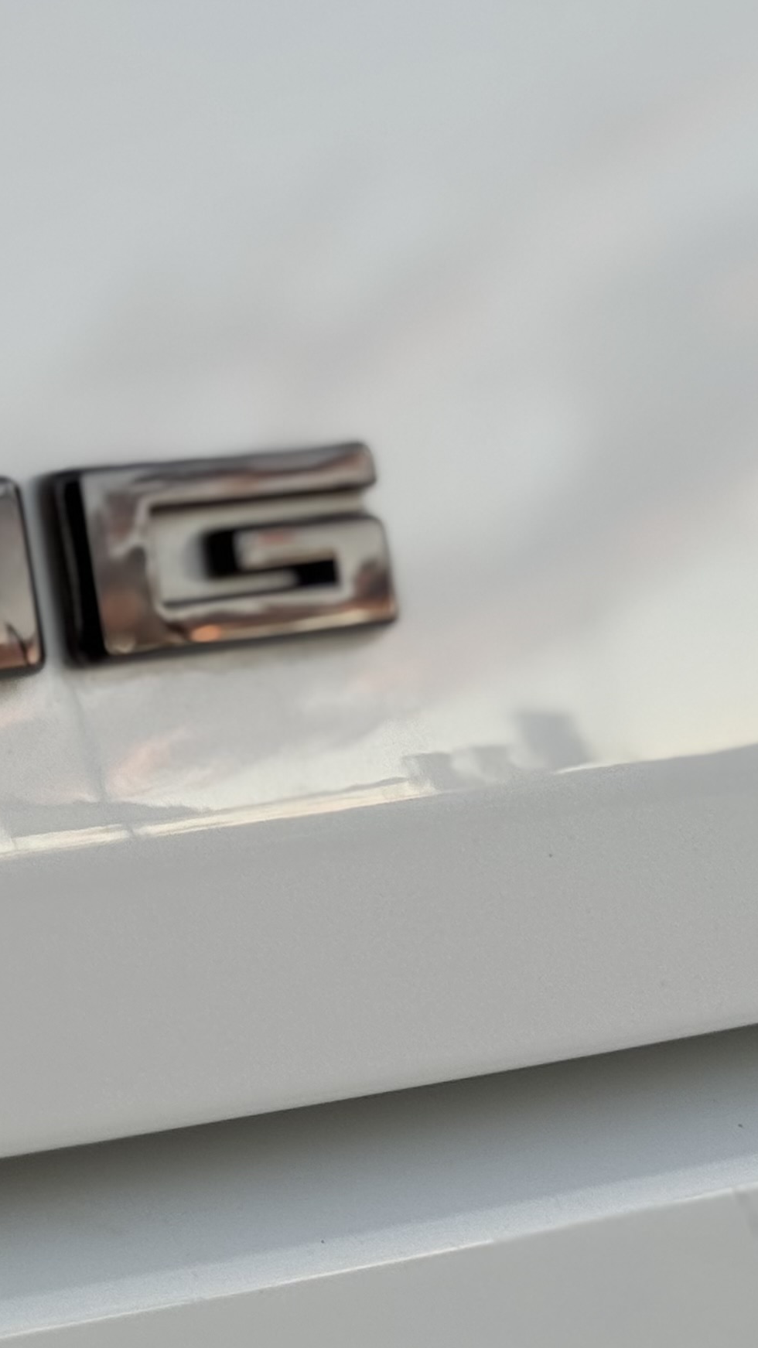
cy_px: 501
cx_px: -534
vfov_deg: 17.7
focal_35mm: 121
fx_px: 4325
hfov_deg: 9.6
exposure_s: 1/160
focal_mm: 6.76
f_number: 1.78
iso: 50
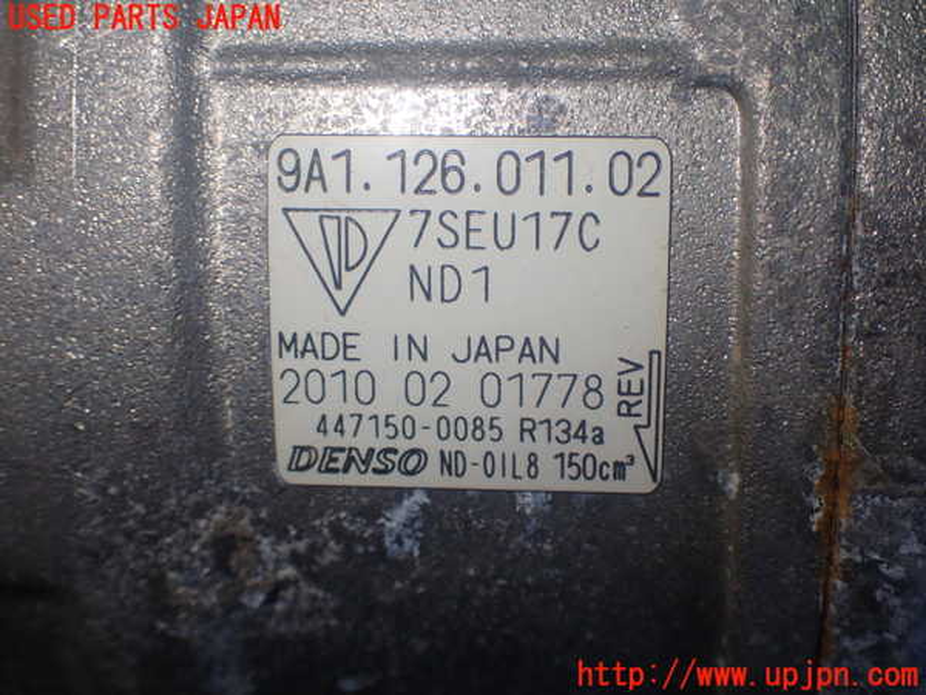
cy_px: 348
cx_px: 463
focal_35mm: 50
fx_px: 1338
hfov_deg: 38.2
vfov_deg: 29.1
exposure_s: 1/100
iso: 160
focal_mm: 9.01
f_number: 3.2
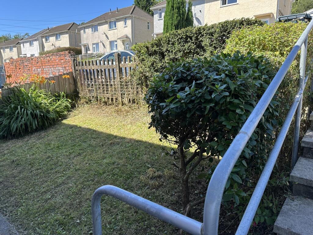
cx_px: 156
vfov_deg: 56.8
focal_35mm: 24
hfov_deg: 71.6
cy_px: 118
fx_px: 217
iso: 80
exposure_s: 1/918
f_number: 1.78
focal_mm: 6.86
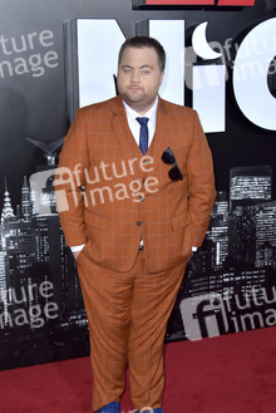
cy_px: 249
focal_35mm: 51
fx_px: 585
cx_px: 131
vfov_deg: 38.7
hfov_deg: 26.5
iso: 320
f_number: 7.1
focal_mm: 42
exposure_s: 1/250
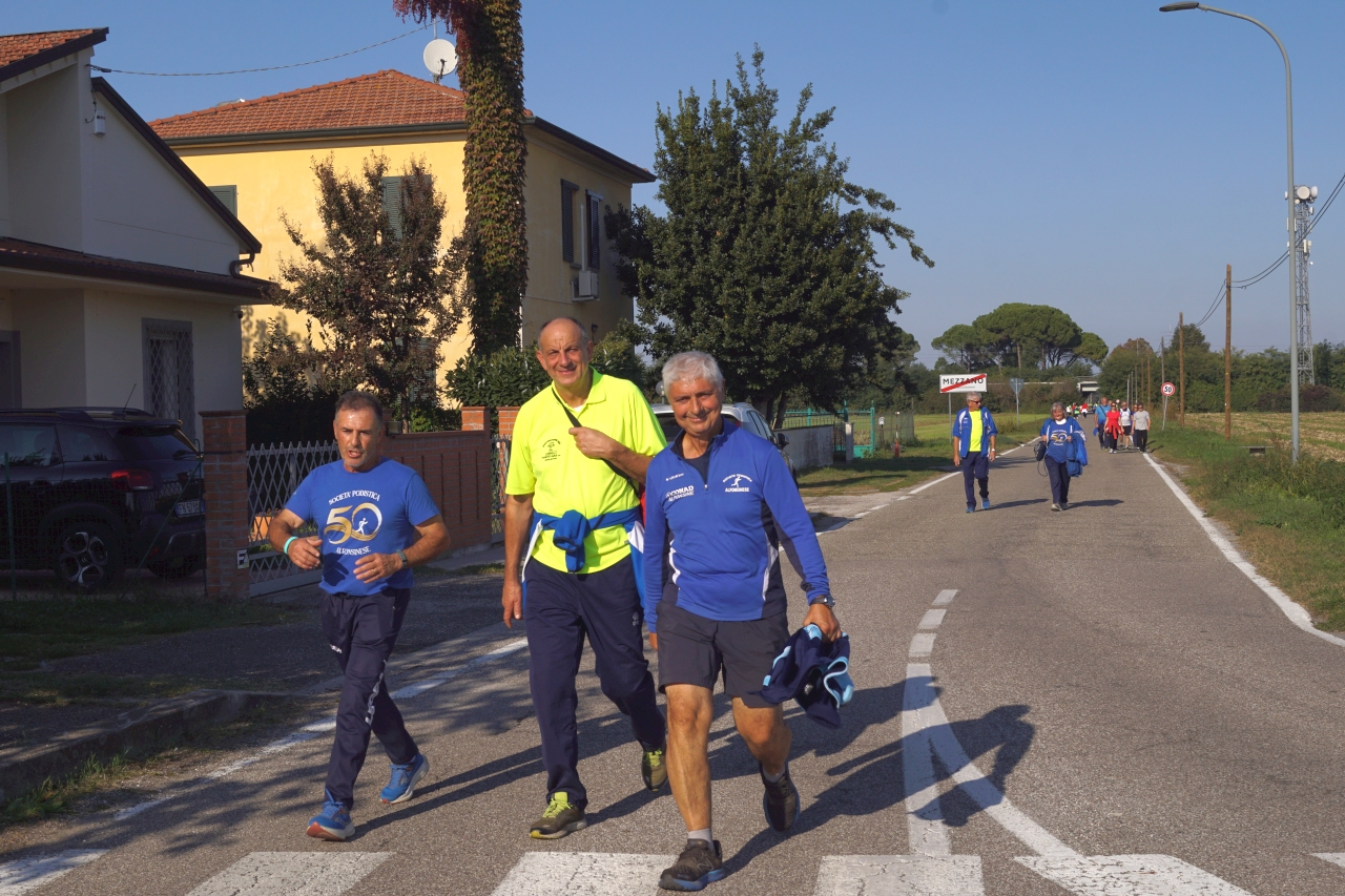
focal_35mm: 52
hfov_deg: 37.9
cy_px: 448
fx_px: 1961
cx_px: 672
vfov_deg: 25.7
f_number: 13
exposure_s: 1/250
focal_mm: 35
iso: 100
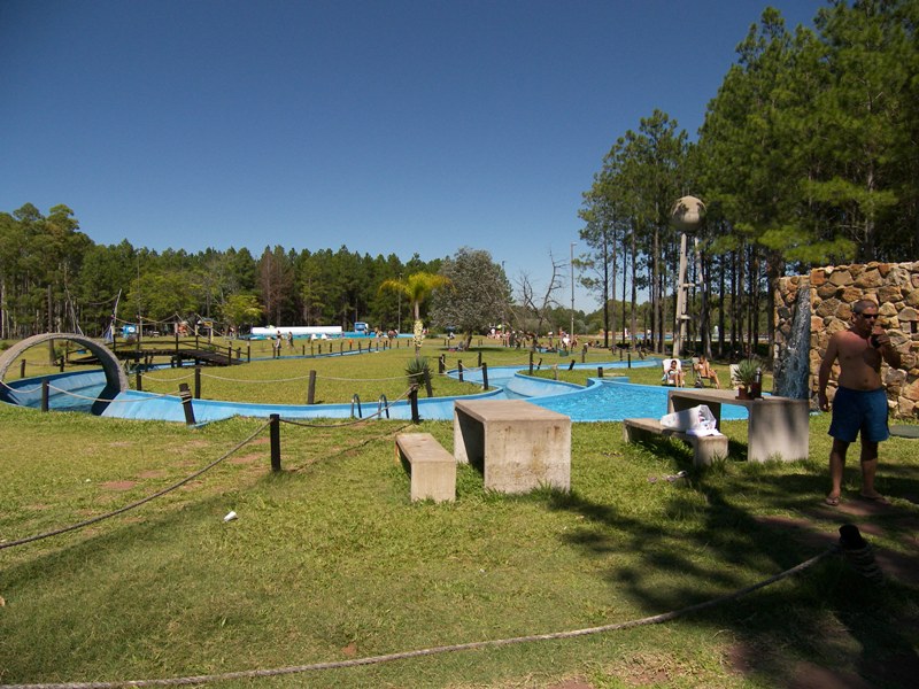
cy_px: 344
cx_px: 460
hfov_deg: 71.6
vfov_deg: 56.8
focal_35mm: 24
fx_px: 637
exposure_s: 1/2500
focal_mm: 5
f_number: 3.2
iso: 100
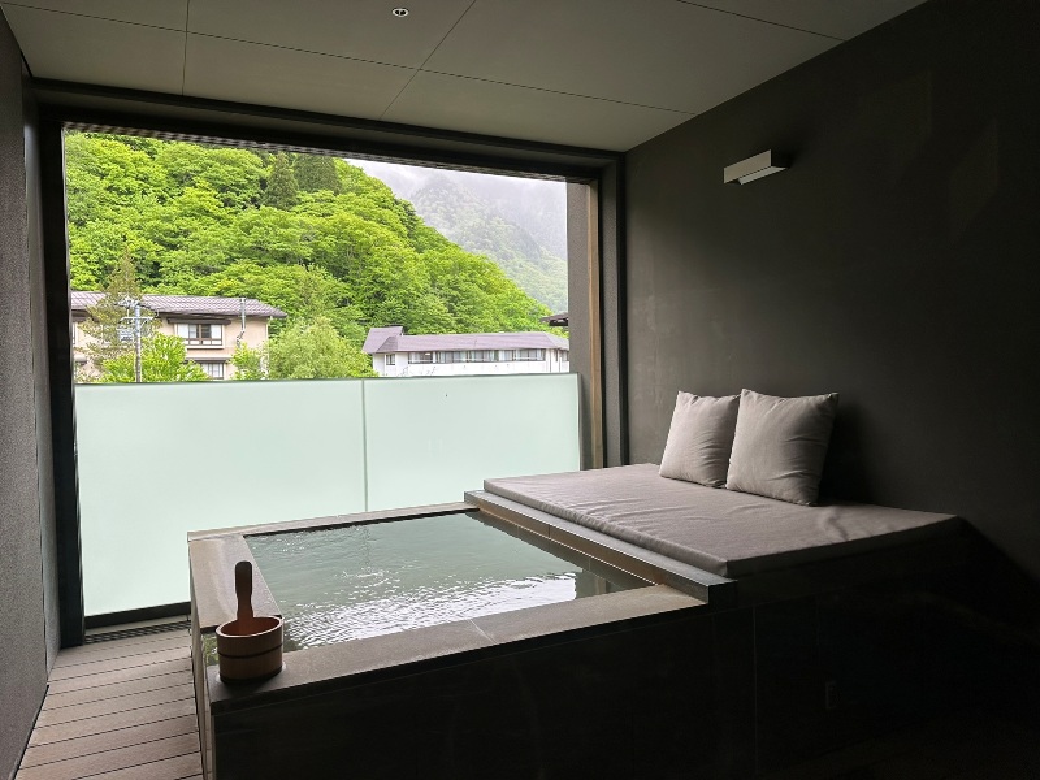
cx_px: 520
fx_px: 721
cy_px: 390
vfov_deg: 56.8
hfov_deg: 71.6
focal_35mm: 24
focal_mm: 6.86
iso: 100
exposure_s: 1/121
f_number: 1.78
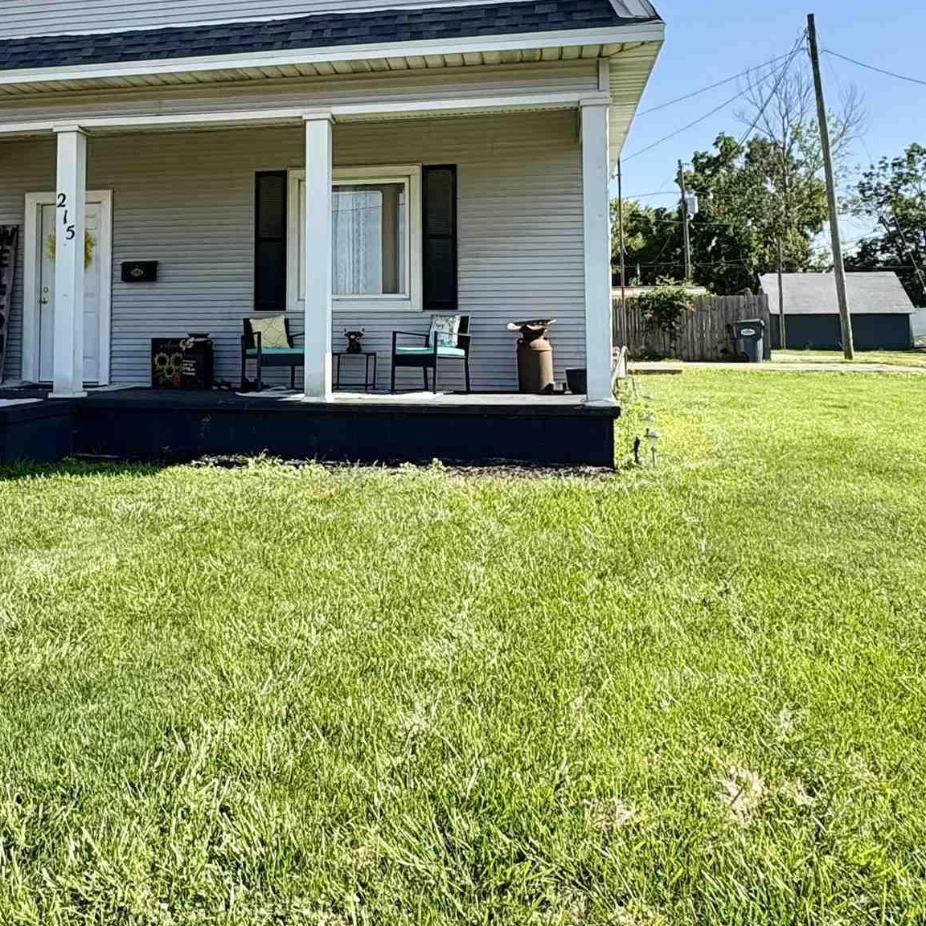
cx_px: 313
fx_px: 999
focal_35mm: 33
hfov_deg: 48.9
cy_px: 279
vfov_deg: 48.5
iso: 64
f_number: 2.2
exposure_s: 1/1299
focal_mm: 2.22
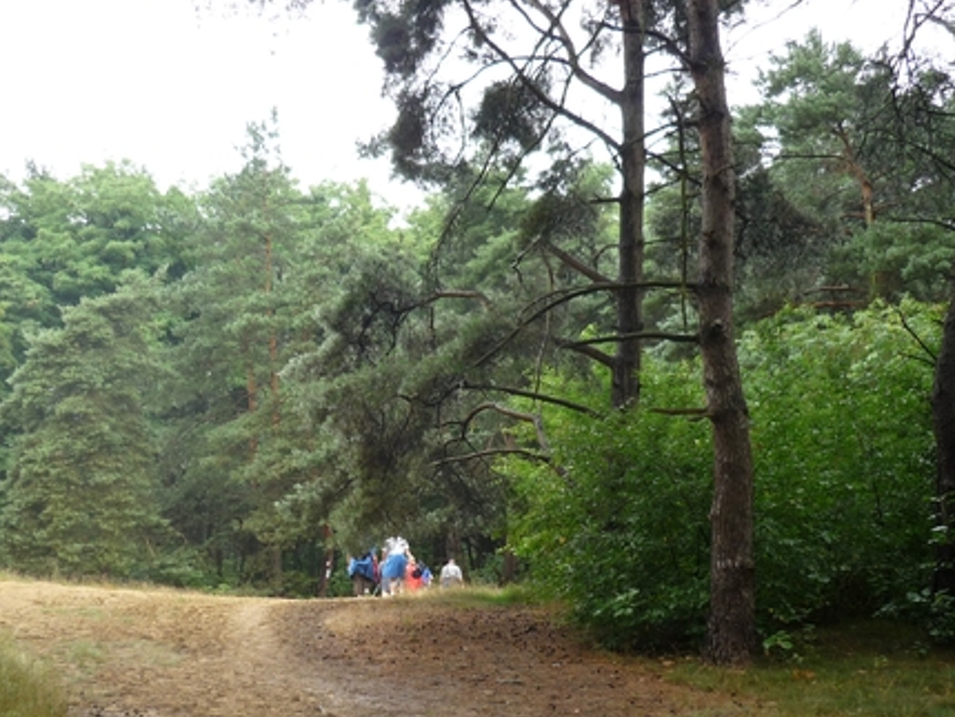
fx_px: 1270
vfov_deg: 31.3
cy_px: 468
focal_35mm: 46
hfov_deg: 41.0
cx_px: 373
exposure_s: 1/125
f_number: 2.8
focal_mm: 5.5
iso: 100
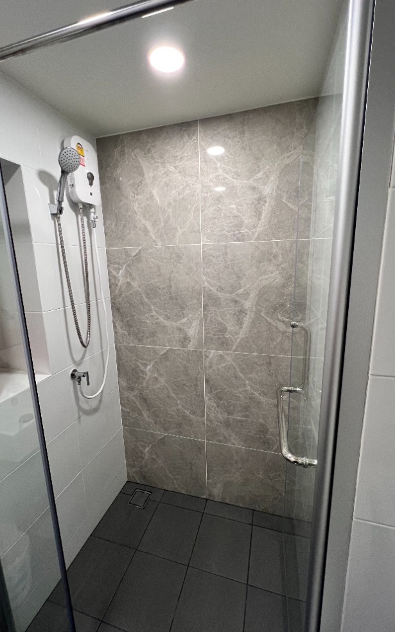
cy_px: 314
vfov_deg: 105.3
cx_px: 200
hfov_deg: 78.6
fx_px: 241
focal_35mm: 14
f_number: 1.8
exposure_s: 1/50
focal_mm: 1.57
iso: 160
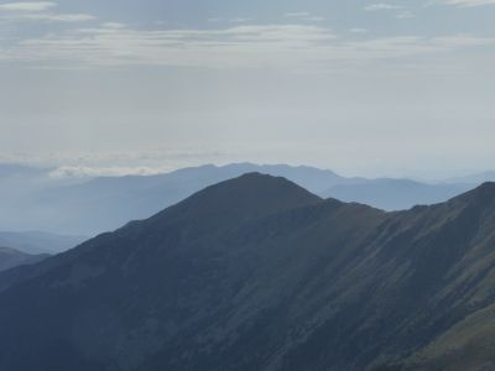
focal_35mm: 66
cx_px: 248
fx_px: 944
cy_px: 186
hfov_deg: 29.4
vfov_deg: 22.3
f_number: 6.3
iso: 100
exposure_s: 1/1300
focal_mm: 11.7
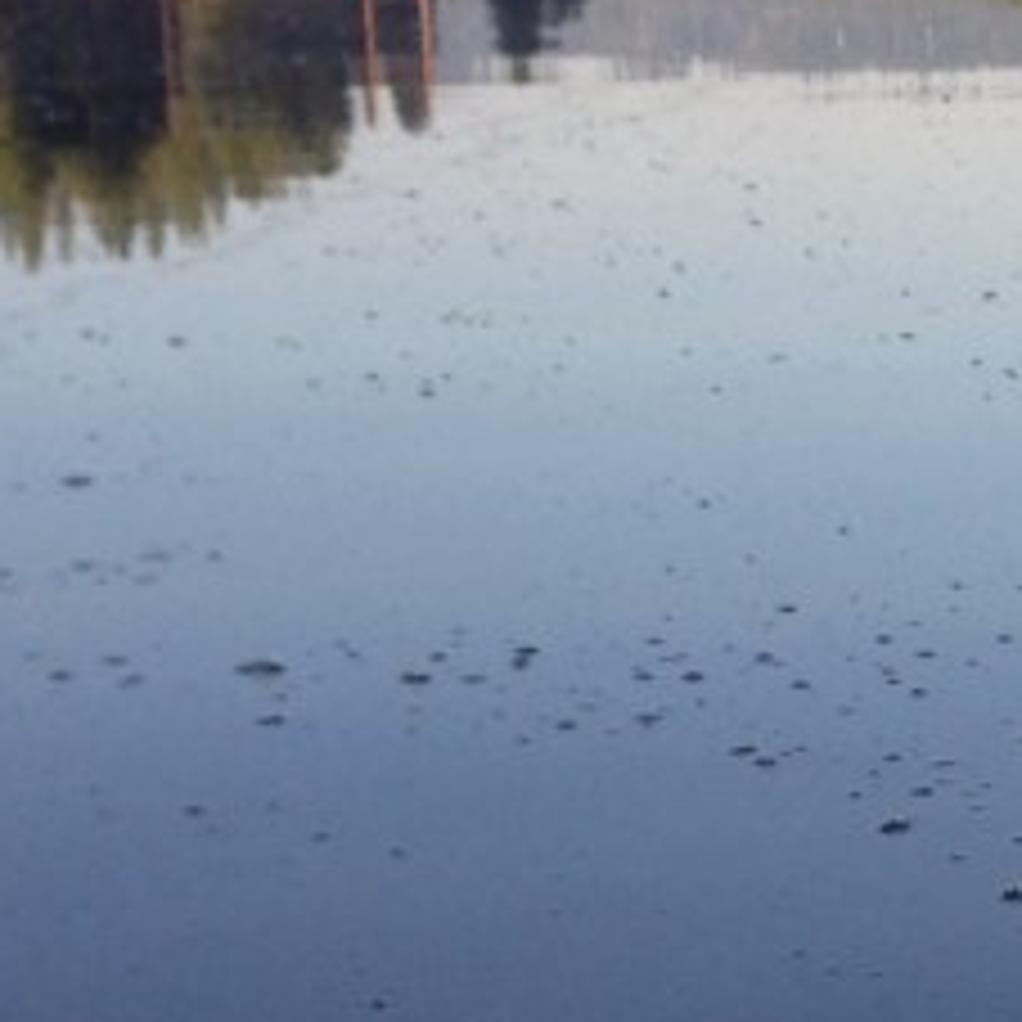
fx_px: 4242
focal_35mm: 127
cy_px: 889
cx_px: 1670
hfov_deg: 12.8
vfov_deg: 13.6
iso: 50
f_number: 2.4
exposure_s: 1/441
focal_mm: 4.13
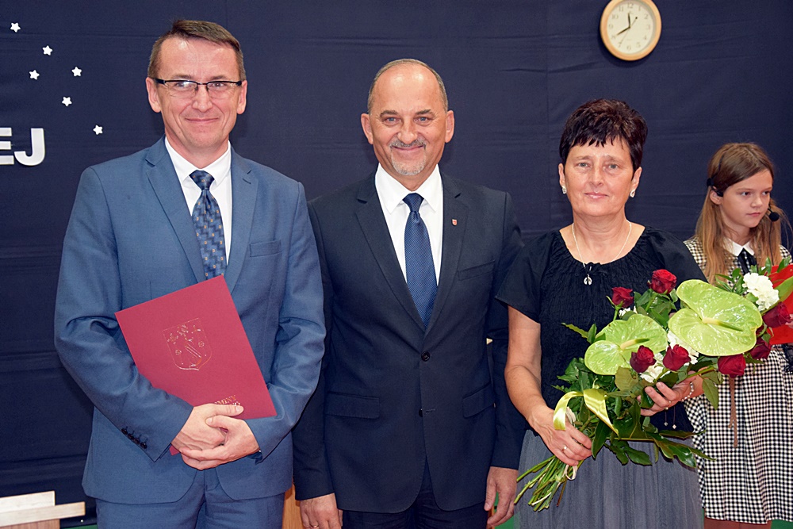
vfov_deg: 22.6
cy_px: 264
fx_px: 1322
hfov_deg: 33.4
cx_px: 396
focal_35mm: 60
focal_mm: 40
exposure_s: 1/60
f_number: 4.5
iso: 2800
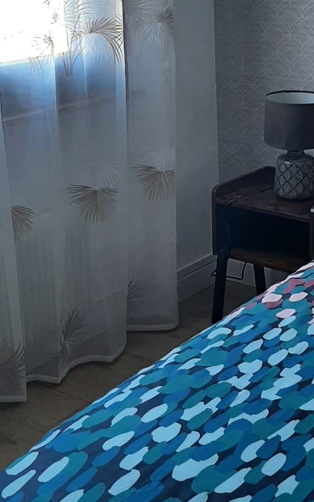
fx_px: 863
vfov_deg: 32.2
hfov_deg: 20.3
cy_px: 168
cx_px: 269
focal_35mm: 63
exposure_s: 1/60
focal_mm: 3.93
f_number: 1.7
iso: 50
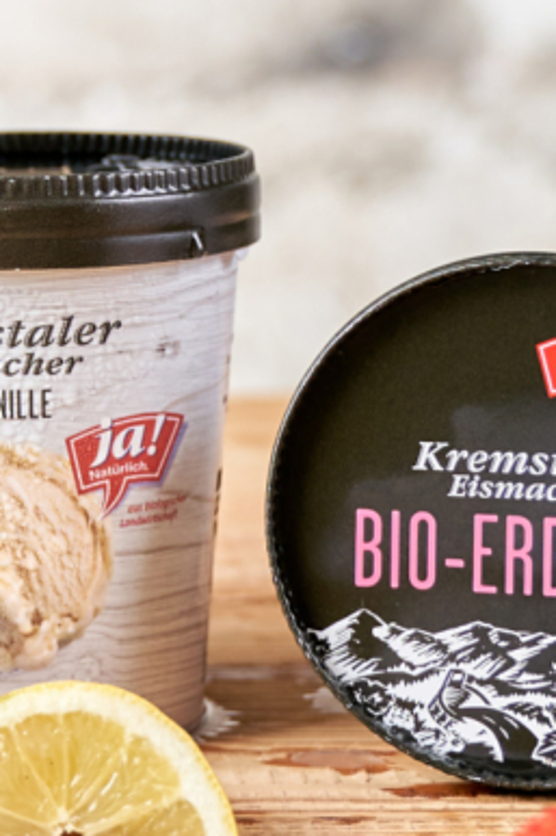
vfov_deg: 13.2
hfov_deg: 8.7
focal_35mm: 154
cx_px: -247
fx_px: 3571
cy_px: 97
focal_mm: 36
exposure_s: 1/250
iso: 100
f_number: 3.2
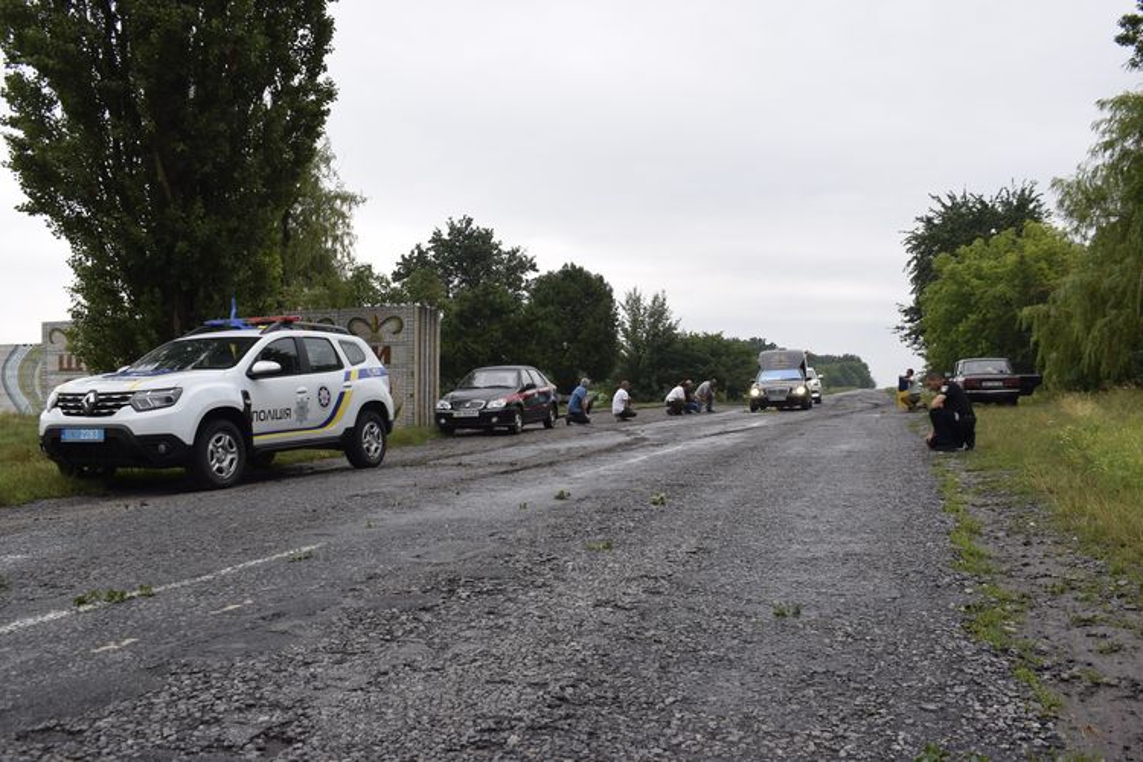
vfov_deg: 40.0
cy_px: 381
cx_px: 572
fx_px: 1048
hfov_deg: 57.2
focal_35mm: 33
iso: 280
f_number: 8
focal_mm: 22
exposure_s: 1/250
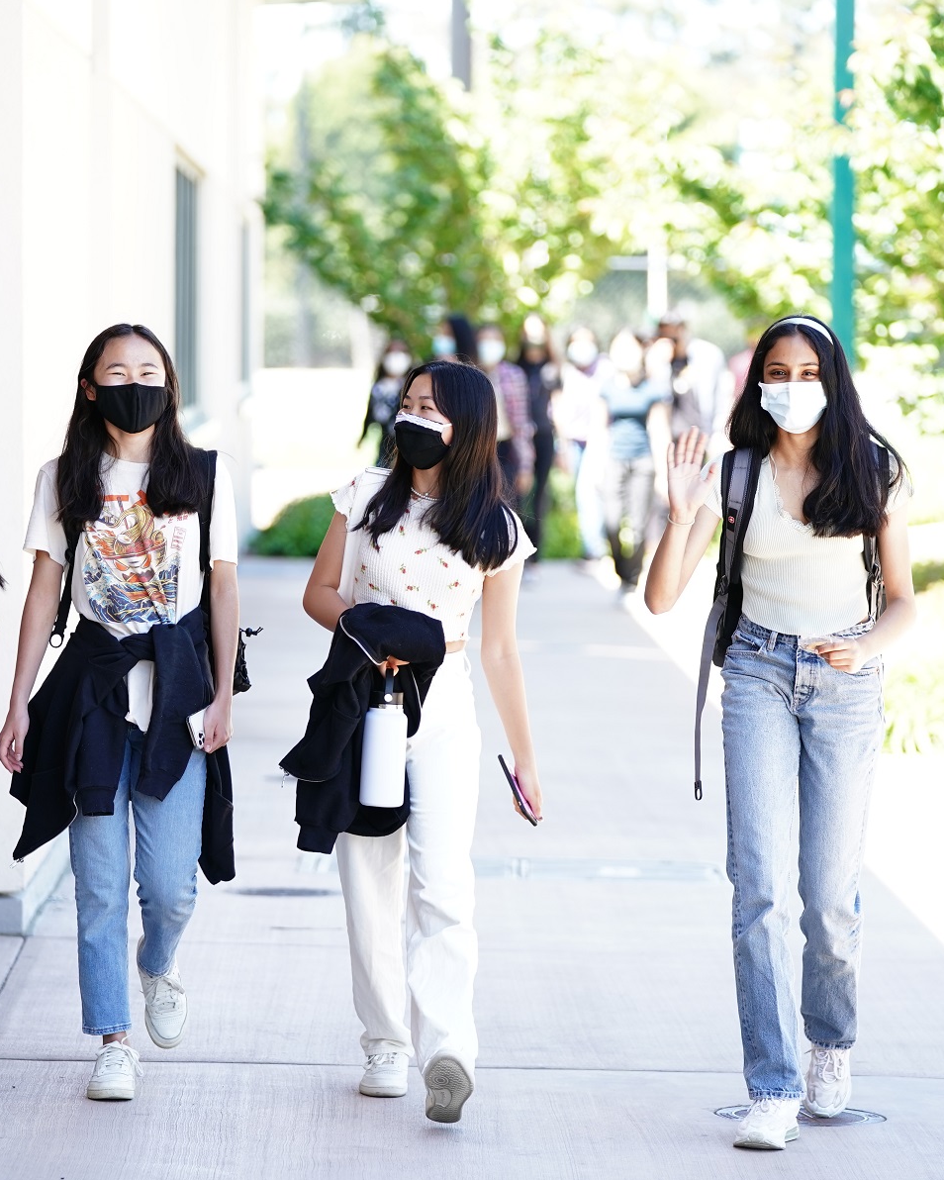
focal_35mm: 180
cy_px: 592
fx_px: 6285
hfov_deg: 8.6
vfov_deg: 10.7
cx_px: 388
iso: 400
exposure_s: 1/400
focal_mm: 127
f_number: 2.8
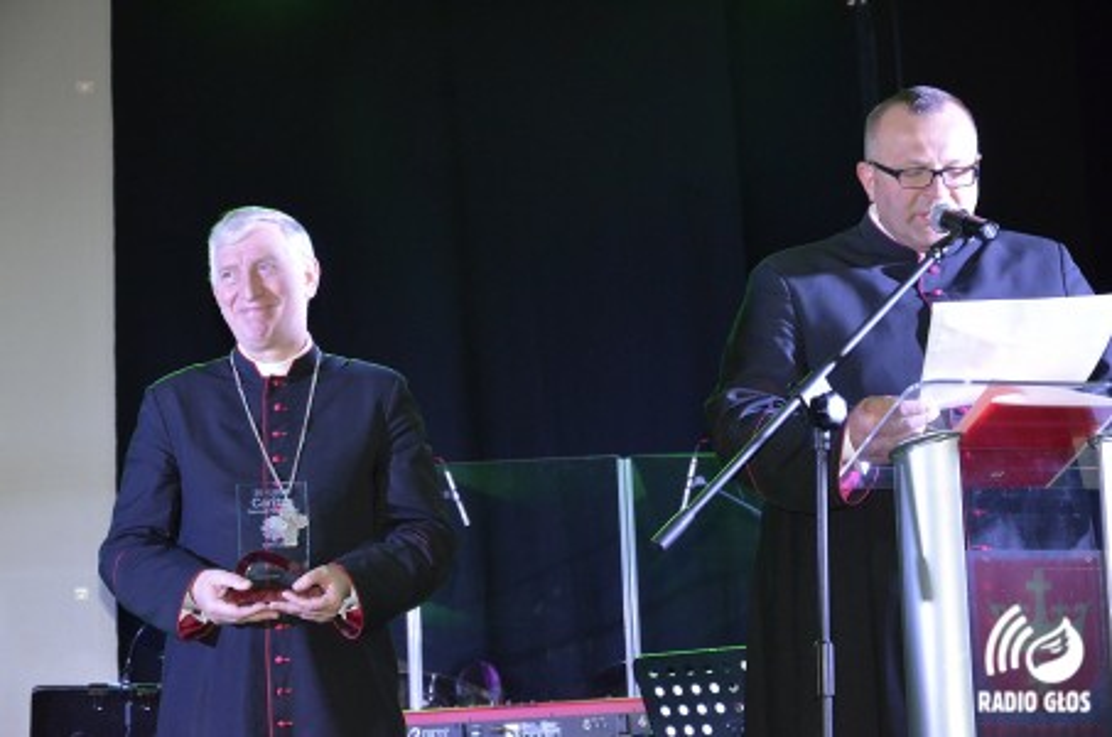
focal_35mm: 112
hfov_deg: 18.2
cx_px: 556
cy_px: 368
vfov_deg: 12.1
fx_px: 3468
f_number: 7.1
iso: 3200
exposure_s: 1/60
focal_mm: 75
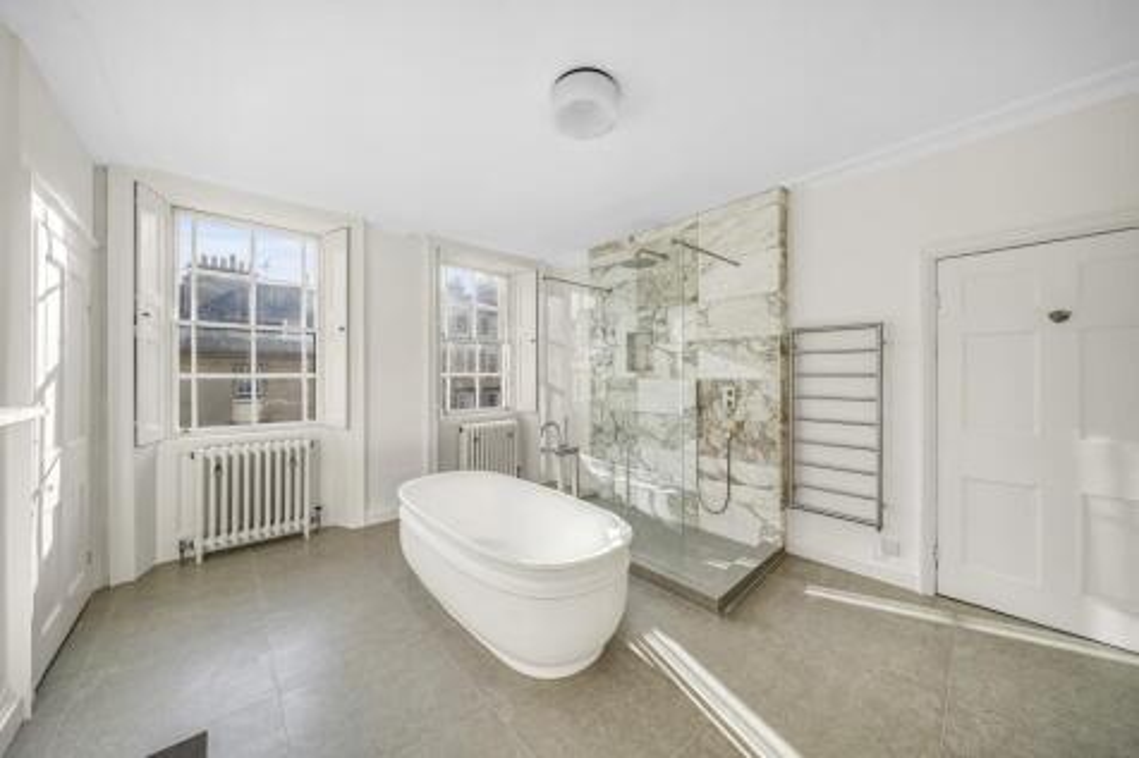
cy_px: 379
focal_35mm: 12
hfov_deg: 112.6
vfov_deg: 90.0
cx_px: 570
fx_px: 380
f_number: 8
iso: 100
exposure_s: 1/60
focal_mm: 12
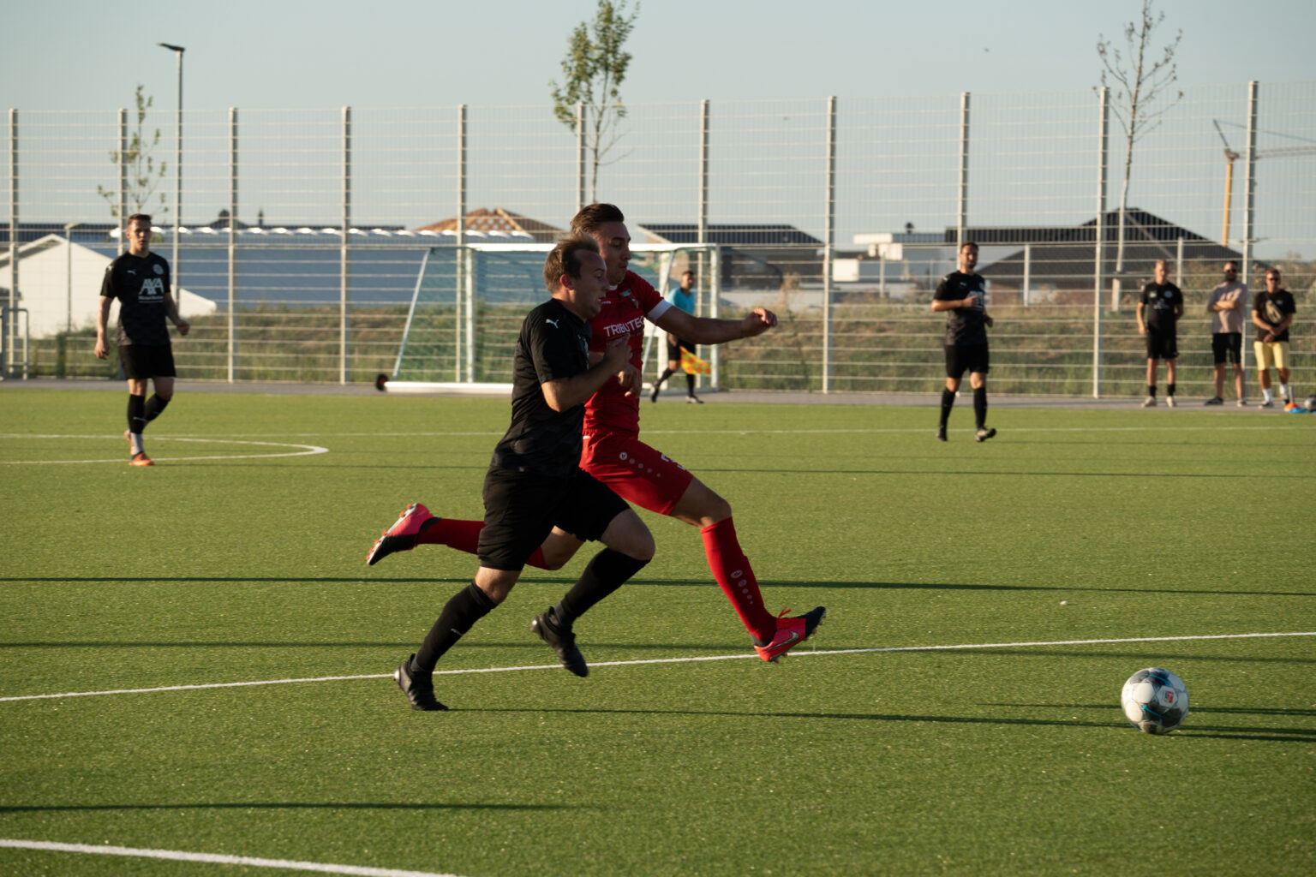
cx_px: 658
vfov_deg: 7.1
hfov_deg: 10.7
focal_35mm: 193
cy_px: 438
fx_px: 7055
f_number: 9
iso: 640
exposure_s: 1/1000
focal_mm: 193
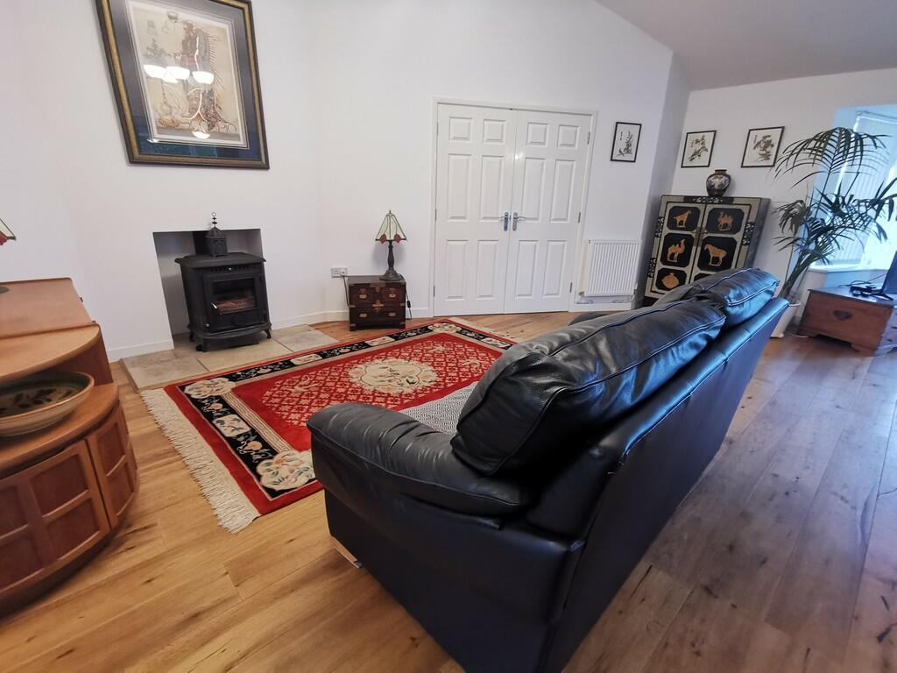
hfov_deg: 91.0
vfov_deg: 74.7
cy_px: 336
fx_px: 441
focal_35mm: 17
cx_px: 448
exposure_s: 1/25
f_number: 2.2
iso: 640
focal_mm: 2.26
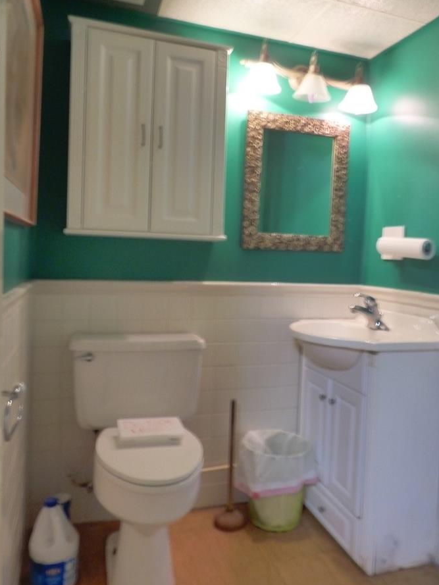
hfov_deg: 51.3
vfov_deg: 65.3
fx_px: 456
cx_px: 241
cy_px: 277
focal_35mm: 27
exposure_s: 1/8
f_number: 2.8
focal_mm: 3.58
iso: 400
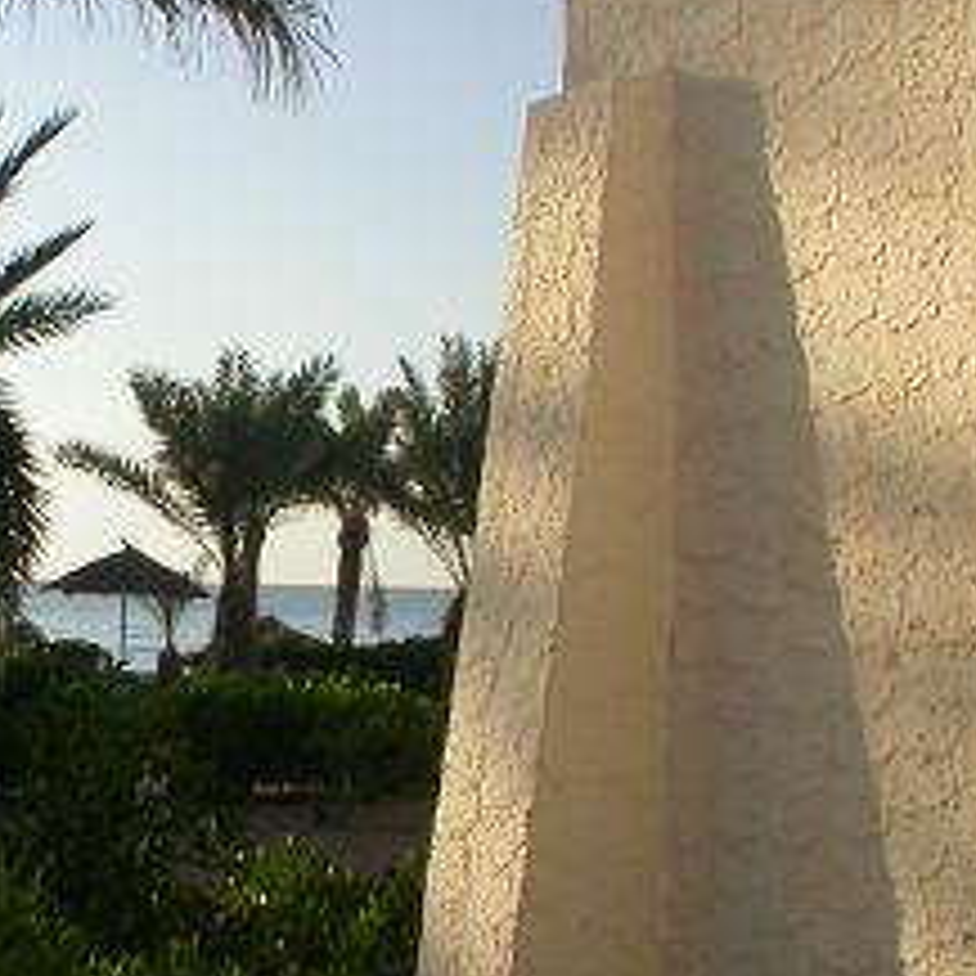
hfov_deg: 13.9
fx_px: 3955
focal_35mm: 124
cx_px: 31
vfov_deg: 14.1
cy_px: 495
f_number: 4.7
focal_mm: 7.85
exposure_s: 1/117
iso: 100
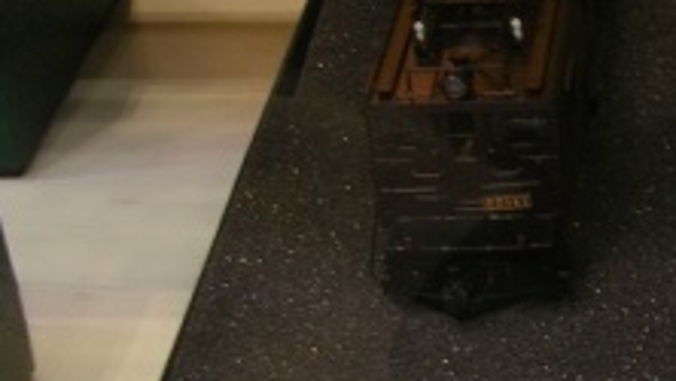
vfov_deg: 11.8
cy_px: 258
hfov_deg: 20.0
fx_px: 1847
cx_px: 709
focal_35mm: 103
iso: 50
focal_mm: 7.1
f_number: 3
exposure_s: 1/6.3
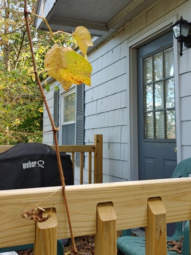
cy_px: 102
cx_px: 103
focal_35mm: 38
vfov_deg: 48.7
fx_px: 279
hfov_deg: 37.7
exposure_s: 1/137
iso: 50
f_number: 1.8
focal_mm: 5.58
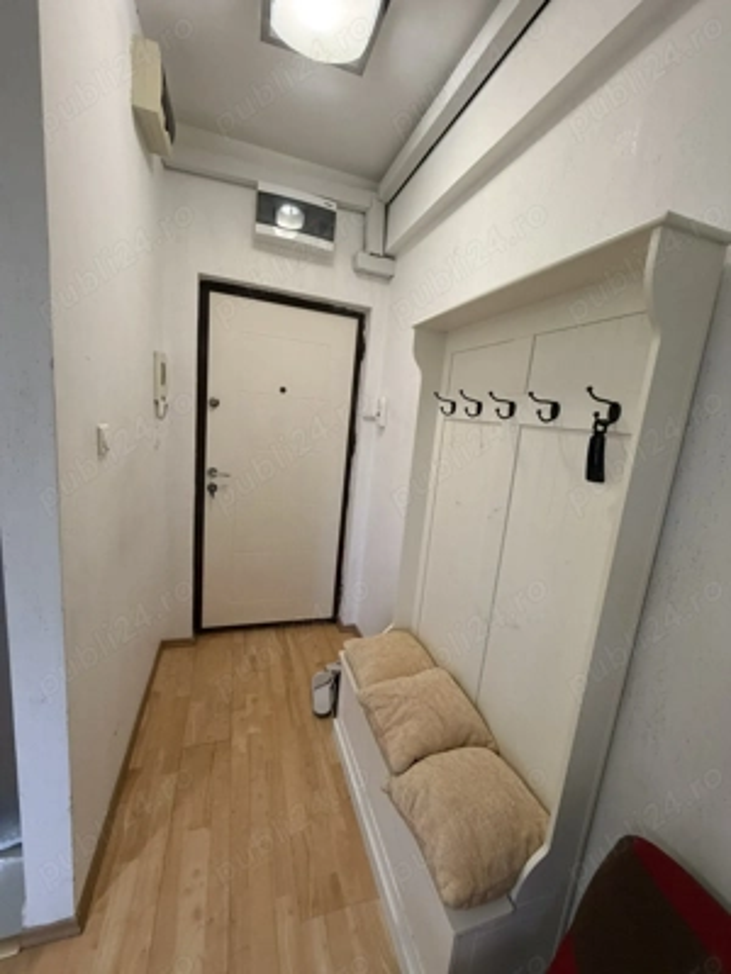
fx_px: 394
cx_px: 366
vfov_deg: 102.1
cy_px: 487
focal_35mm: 14
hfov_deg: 85.7
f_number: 2.2
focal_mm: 2.22
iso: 320
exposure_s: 1/50
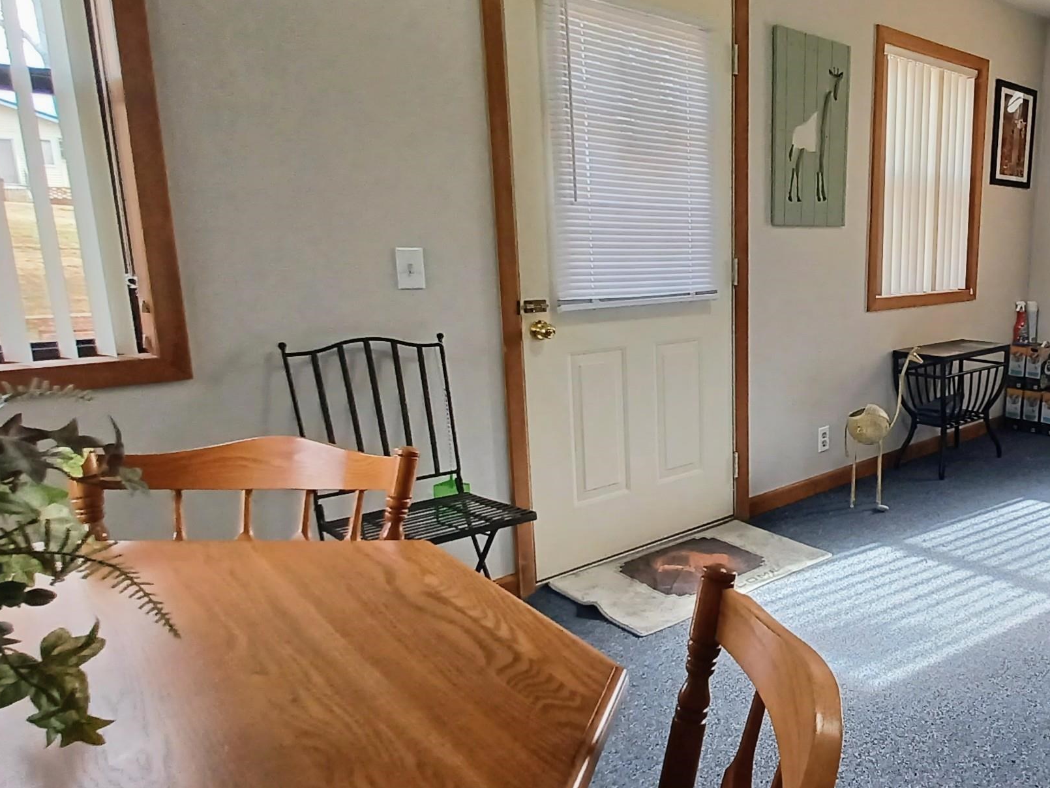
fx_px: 667
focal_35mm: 22
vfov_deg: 60.9
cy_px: 342
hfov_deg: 69.0
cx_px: 840
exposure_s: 1/50
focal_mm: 1.42
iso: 64
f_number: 2.2
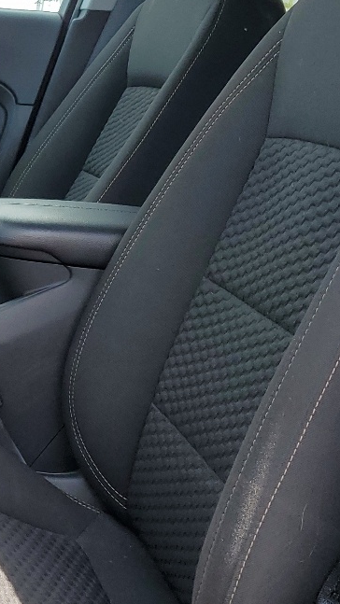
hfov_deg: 15.9
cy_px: 237
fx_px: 1122
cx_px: -163
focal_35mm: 70
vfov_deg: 30.1
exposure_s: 1/625
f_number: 1.5
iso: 50
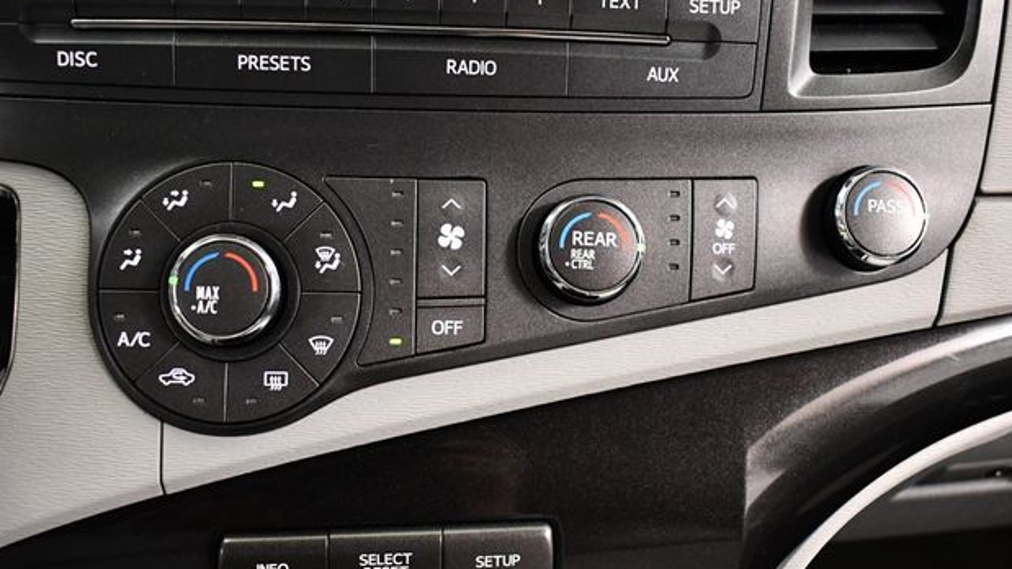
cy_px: 281
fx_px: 1046
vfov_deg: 30.4
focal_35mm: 39
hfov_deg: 51.6
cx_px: 495
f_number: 3.5
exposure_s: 1/60
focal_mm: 18
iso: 3200
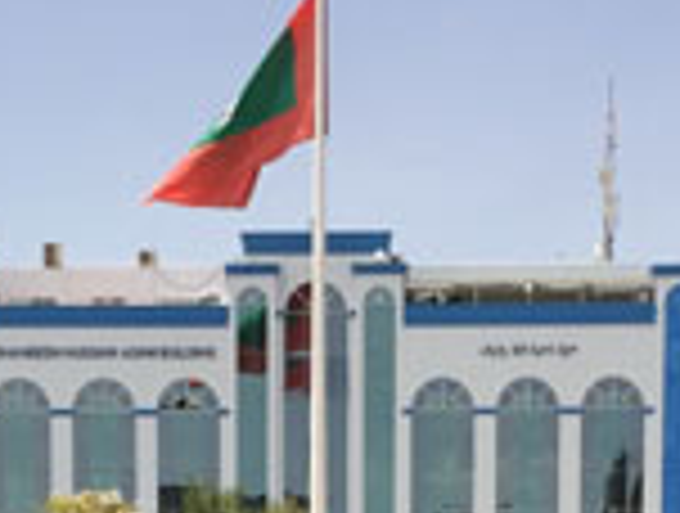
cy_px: 1100
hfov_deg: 14.7
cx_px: 288
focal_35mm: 134
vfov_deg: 10.1
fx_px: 2639
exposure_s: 1/159
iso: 32
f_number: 2.2
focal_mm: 4.15
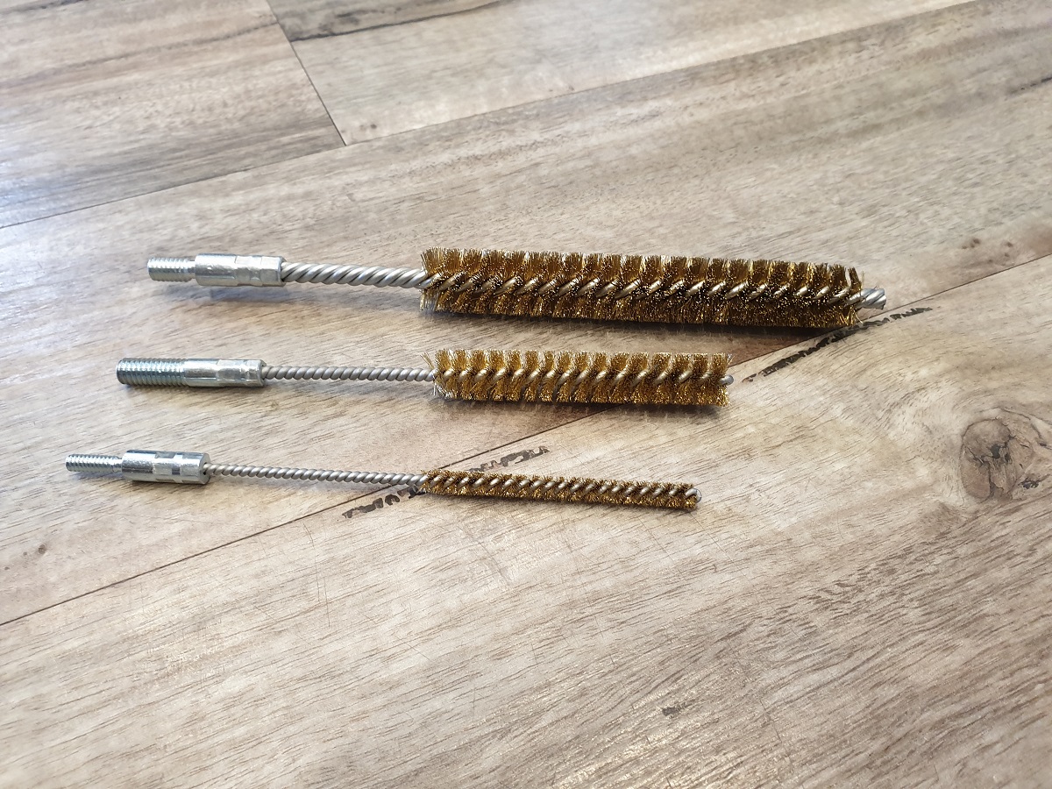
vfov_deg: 53.1
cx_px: 526
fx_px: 790
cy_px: 394
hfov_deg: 67.3
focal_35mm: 26
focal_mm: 4.3
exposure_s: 1/33
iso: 320
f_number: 2.4
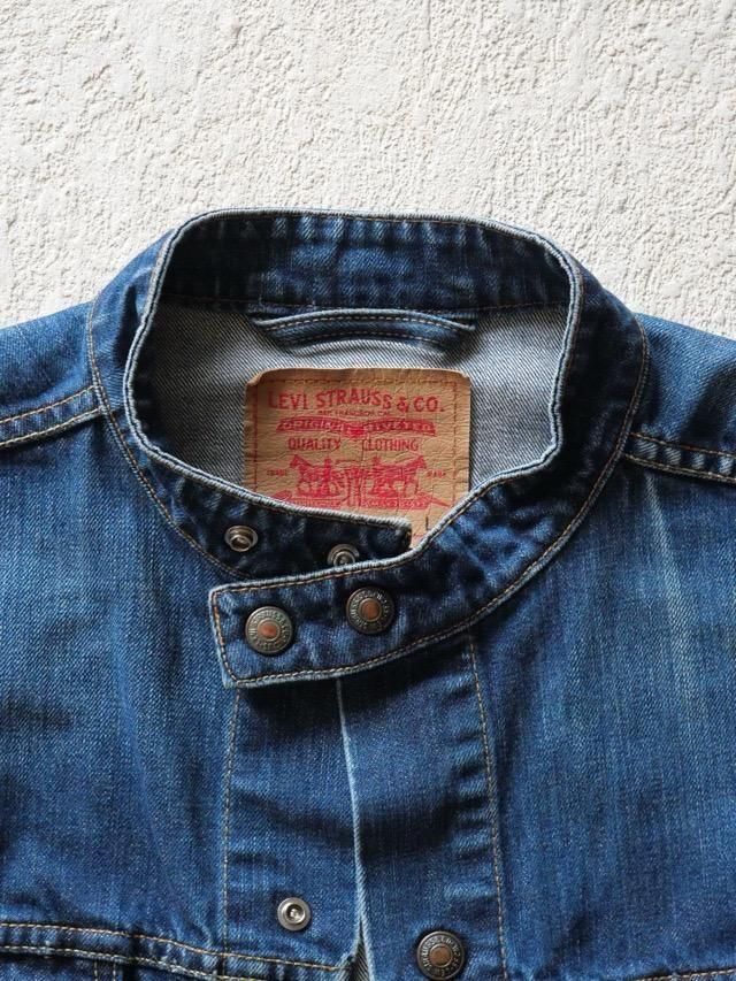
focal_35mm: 68
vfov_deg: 28.6
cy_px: 490
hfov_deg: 21.6
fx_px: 1927
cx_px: 368
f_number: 3.8
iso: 2500
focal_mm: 34
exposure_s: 1/80
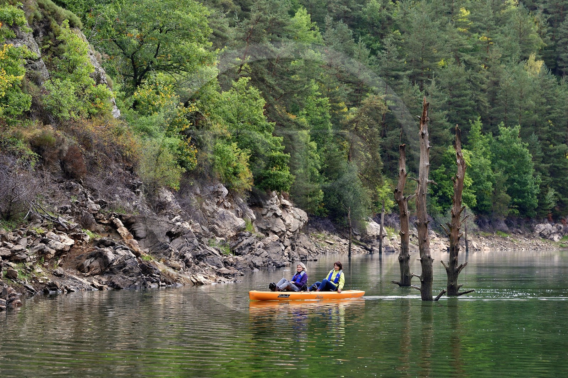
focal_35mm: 135
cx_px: 284
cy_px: 189
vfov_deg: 10.2
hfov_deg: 15.2
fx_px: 2129
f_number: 6.3
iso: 400
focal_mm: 135
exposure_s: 1/320
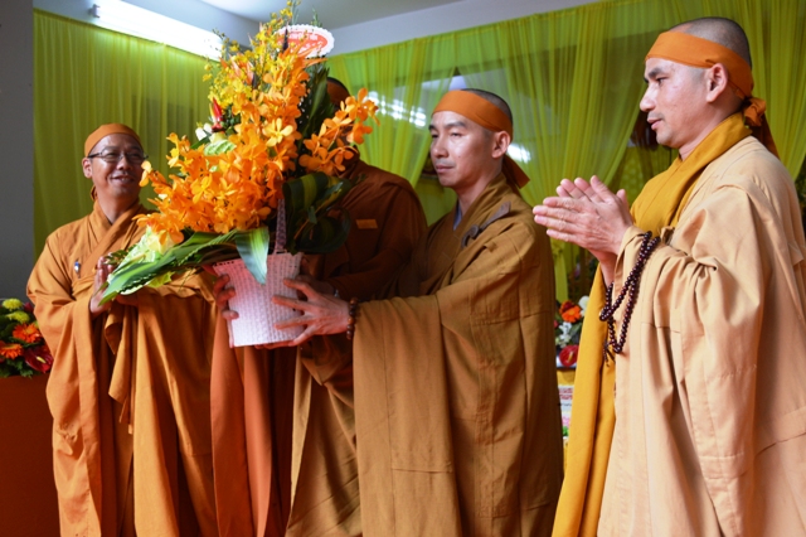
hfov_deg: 53.2
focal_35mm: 36
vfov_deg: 36.8
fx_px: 806
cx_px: 403
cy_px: 268
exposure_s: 1/100
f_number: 5
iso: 400
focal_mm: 24
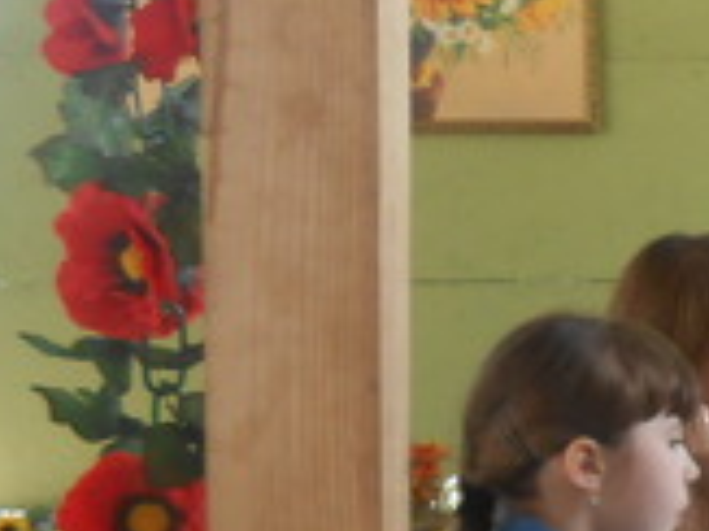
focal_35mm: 96
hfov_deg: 16.9
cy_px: 474
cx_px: 1283
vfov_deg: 15.2
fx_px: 1965
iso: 80
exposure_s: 1/50
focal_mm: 4.6
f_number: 3.5
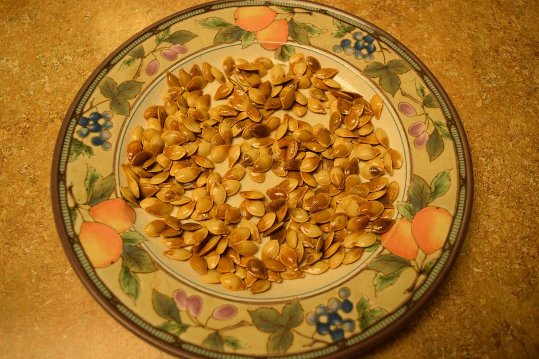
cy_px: 180
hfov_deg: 57.2
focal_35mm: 33
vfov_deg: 40.0
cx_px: 270
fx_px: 494
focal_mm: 22
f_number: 4.5
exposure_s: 1/80
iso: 400
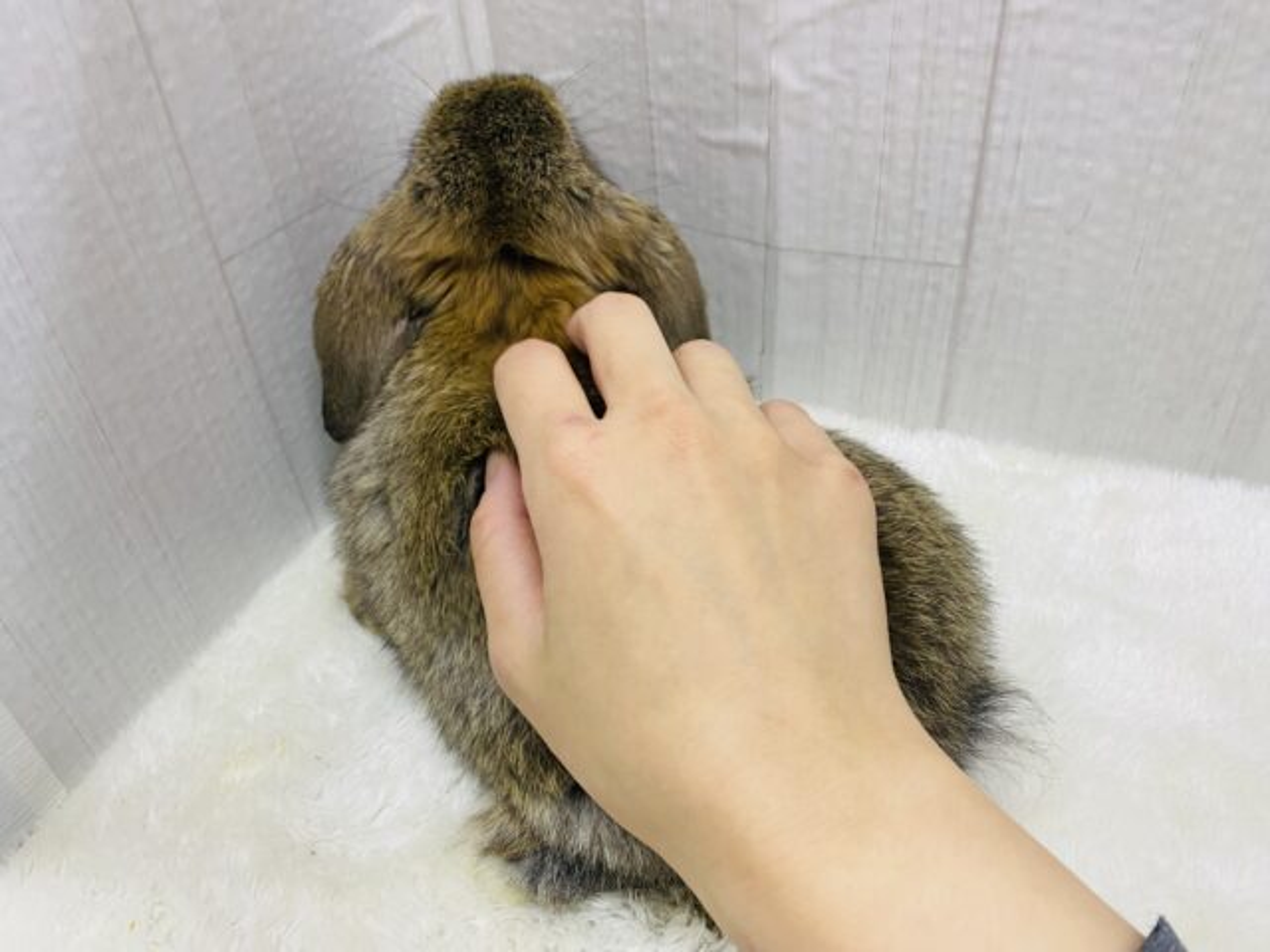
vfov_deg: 53.1
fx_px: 954
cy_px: 476
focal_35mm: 26
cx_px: 635
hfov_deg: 67.3
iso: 80
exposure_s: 1/50
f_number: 1.8
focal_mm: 4.25
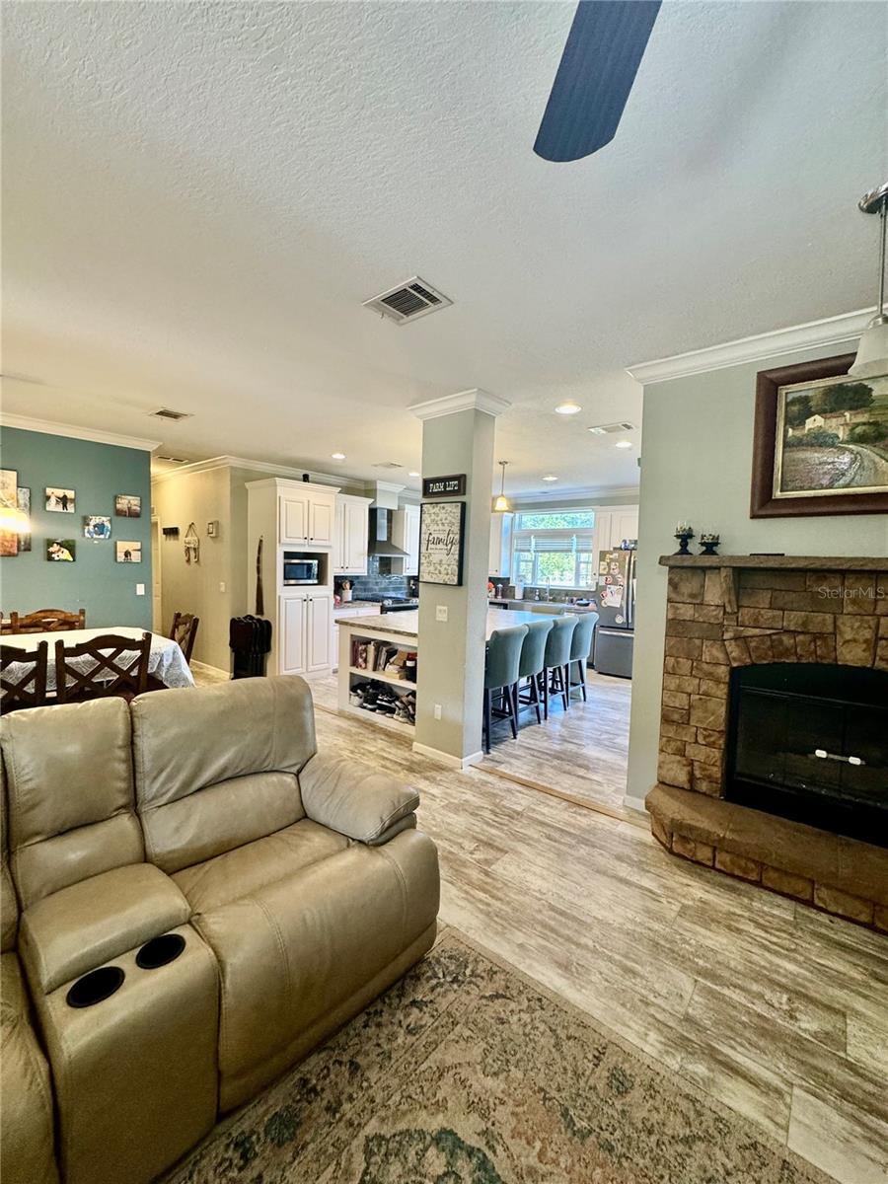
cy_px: 592
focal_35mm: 14
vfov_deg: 102.1
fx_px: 479
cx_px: 444
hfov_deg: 85.7
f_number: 2.2
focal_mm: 2.22
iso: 250
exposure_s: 1/120
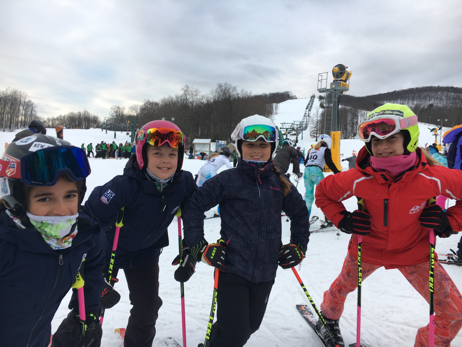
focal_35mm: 29
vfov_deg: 48.2
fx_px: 387
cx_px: 231
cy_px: 174
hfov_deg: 61.7
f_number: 2.2
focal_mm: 4.15
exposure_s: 1/60
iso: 25
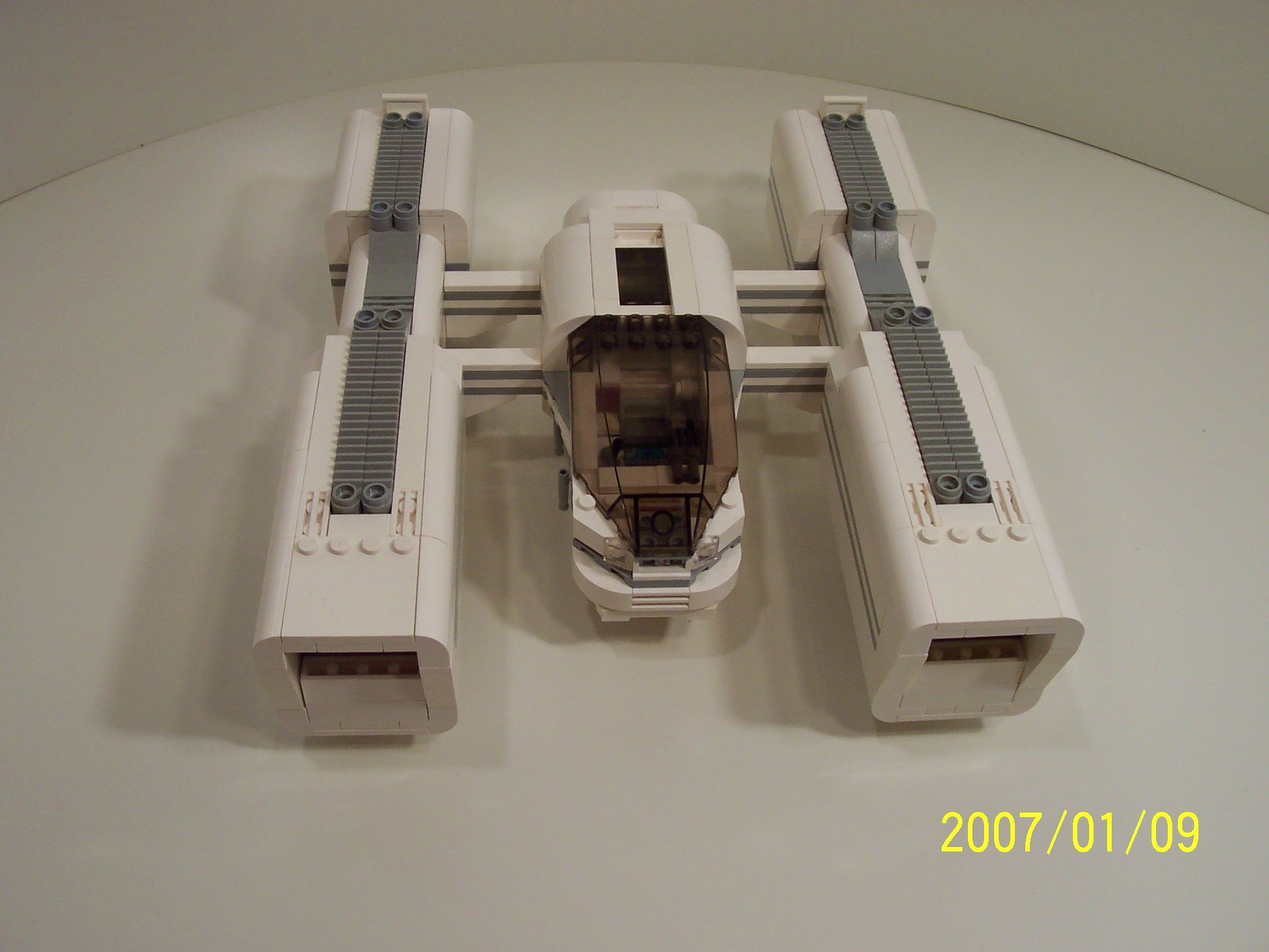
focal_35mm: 37
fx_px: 1356
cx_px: 634
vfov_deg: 38.7
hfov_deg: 50.1
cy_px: 476
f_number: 2.8
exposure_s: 1/90
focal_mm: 5.6
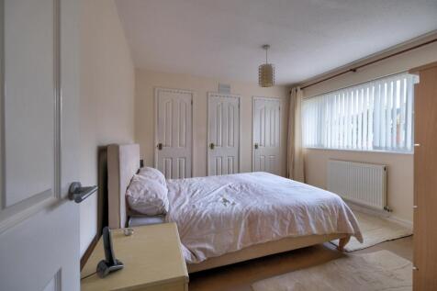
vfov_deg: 77.3
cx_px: 218
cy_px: 146
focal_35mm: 15
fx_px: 182
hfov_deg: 100.4
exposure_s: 1/28
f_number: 4
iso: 160
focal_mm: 10
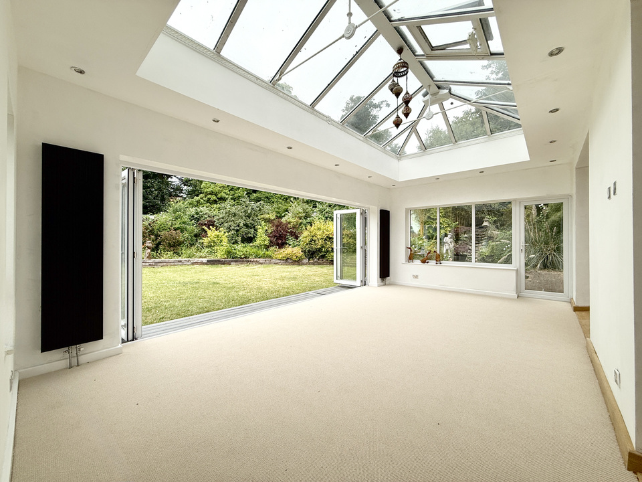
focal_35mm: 14
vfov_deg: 85.7
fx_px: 260
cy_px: 241
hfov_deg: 102.1
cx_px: 321
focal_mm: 2.22
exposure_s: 1/403
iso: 50
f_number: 2.2
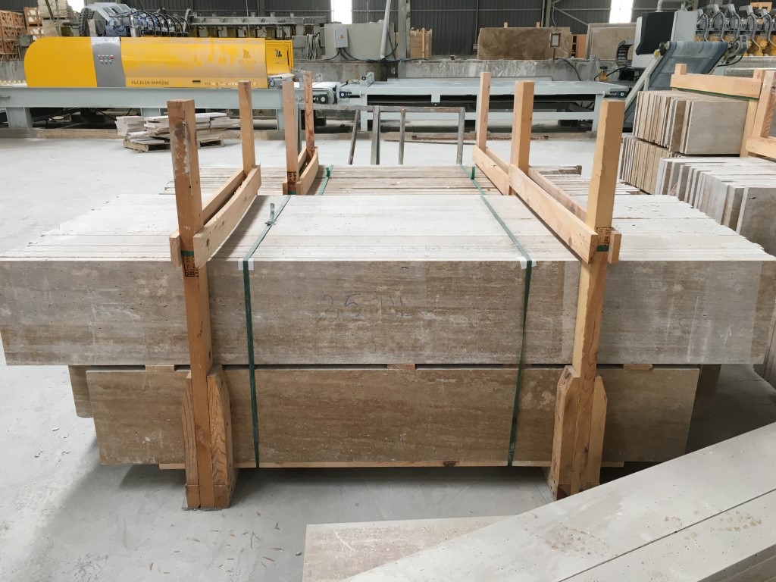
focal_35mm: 29
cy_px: 291
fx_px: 650
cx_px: 388
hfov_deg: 61.7
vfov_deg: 48.2
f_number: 2.2
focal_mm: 4.15
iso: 32
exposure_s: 1/33
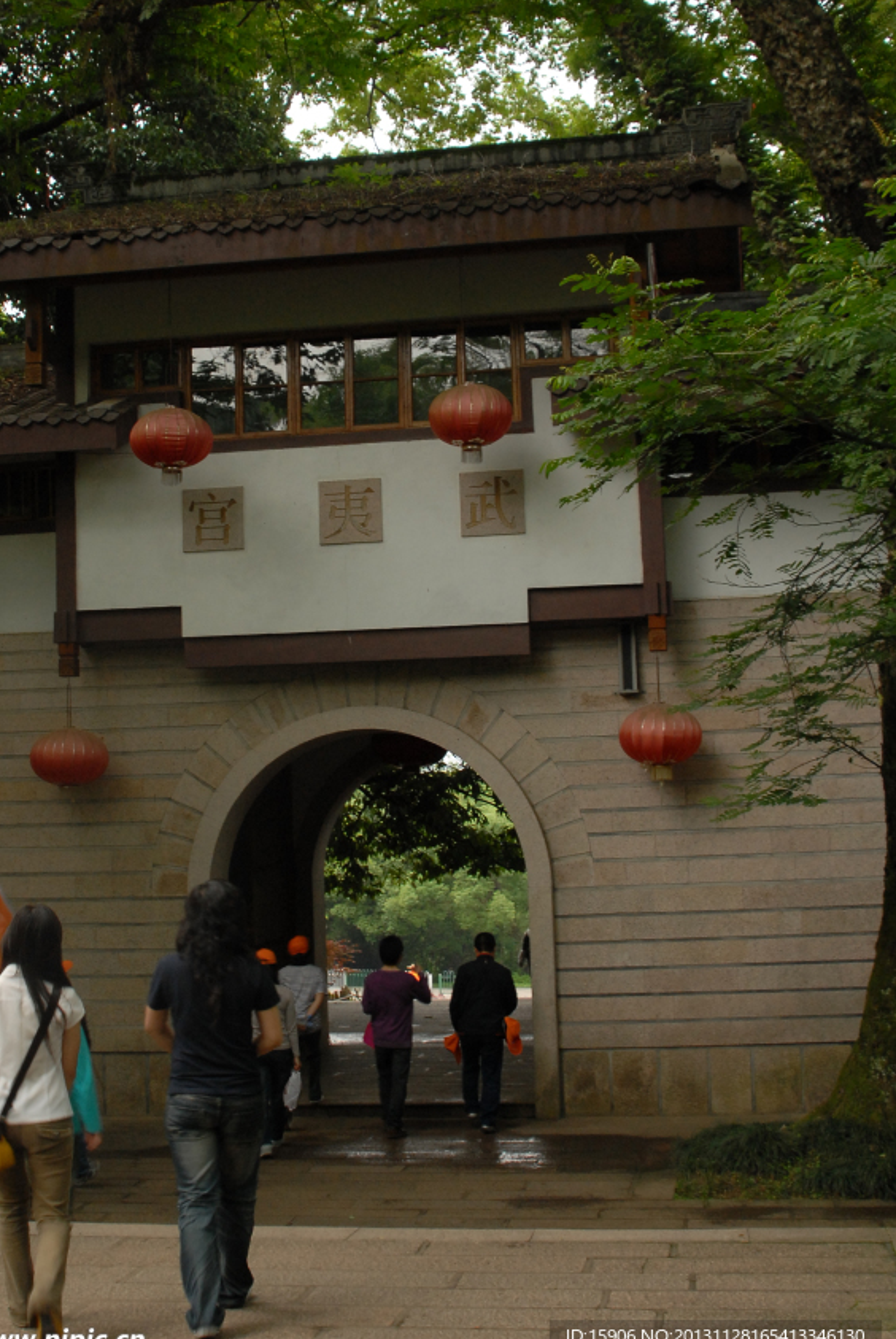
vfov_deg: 38.7
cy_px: 554
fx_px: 1899
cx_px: 353
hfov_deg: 26.5
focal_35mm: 51
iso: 400
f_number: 7.1
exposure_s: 1/25
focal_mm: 28
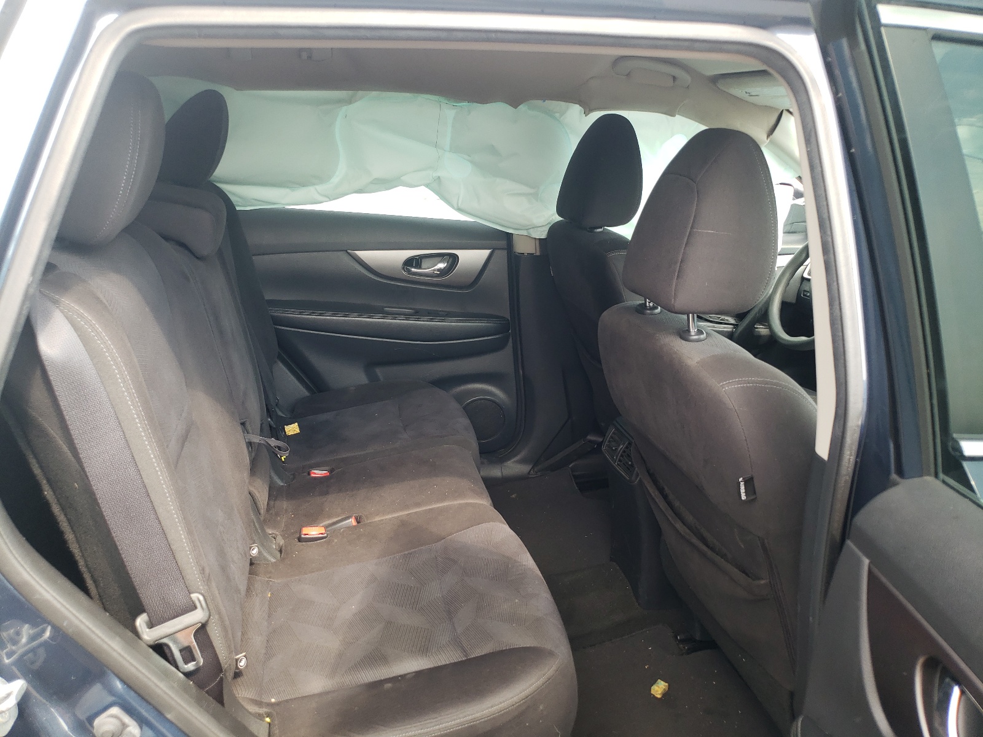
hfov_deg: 67.3
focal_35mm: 26
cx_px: 492
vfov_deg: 53.1
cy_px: 368
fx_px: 738
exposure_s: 1/137
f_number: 1.5
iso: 50
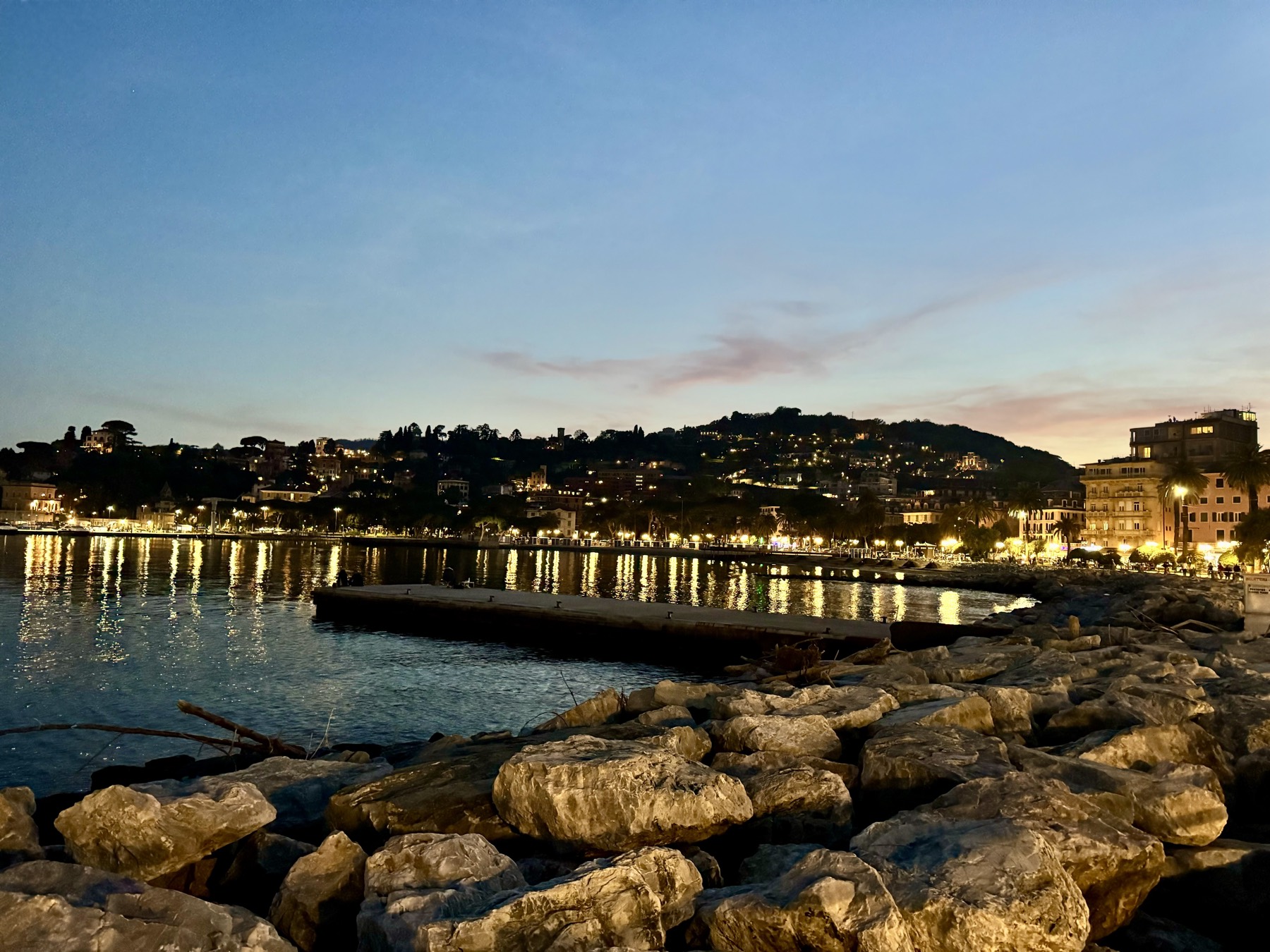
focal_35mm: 24
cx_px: 635
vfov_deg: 56.8
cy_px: 476
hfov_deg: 71.6
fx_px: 881
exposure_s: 1/36
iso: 1000
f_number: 1.78
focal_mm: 6.76
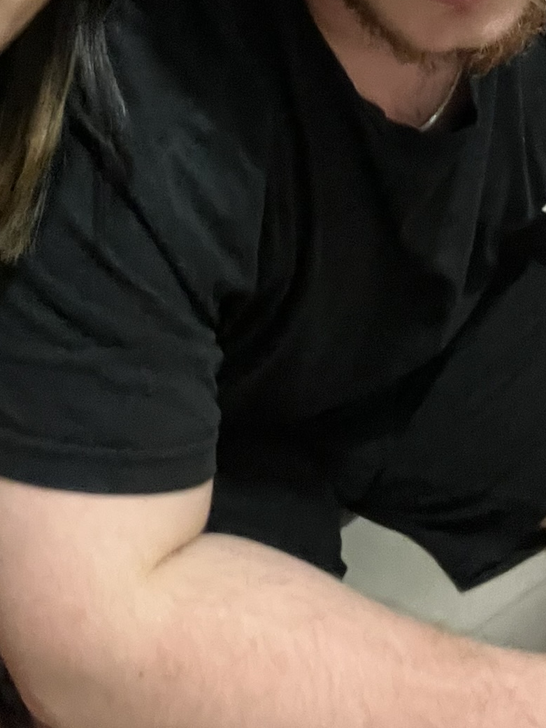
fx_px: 1241
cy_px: 57
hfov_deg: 24.8
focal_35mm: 59
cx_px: 219
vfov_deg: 31.0
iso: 640
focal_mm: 2.71
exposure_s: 1/17
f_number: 2.2
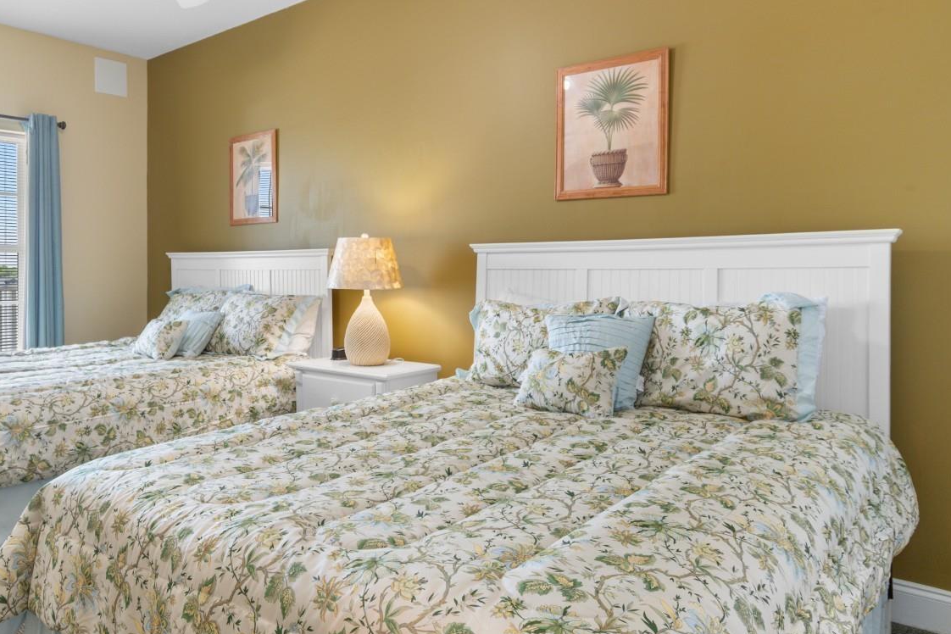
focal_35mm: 26
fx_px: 687
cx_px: 331
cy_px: 267
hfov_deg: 67.8
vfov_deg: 49.4
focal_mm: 12
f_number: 4.8
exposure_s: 1/6
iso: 100
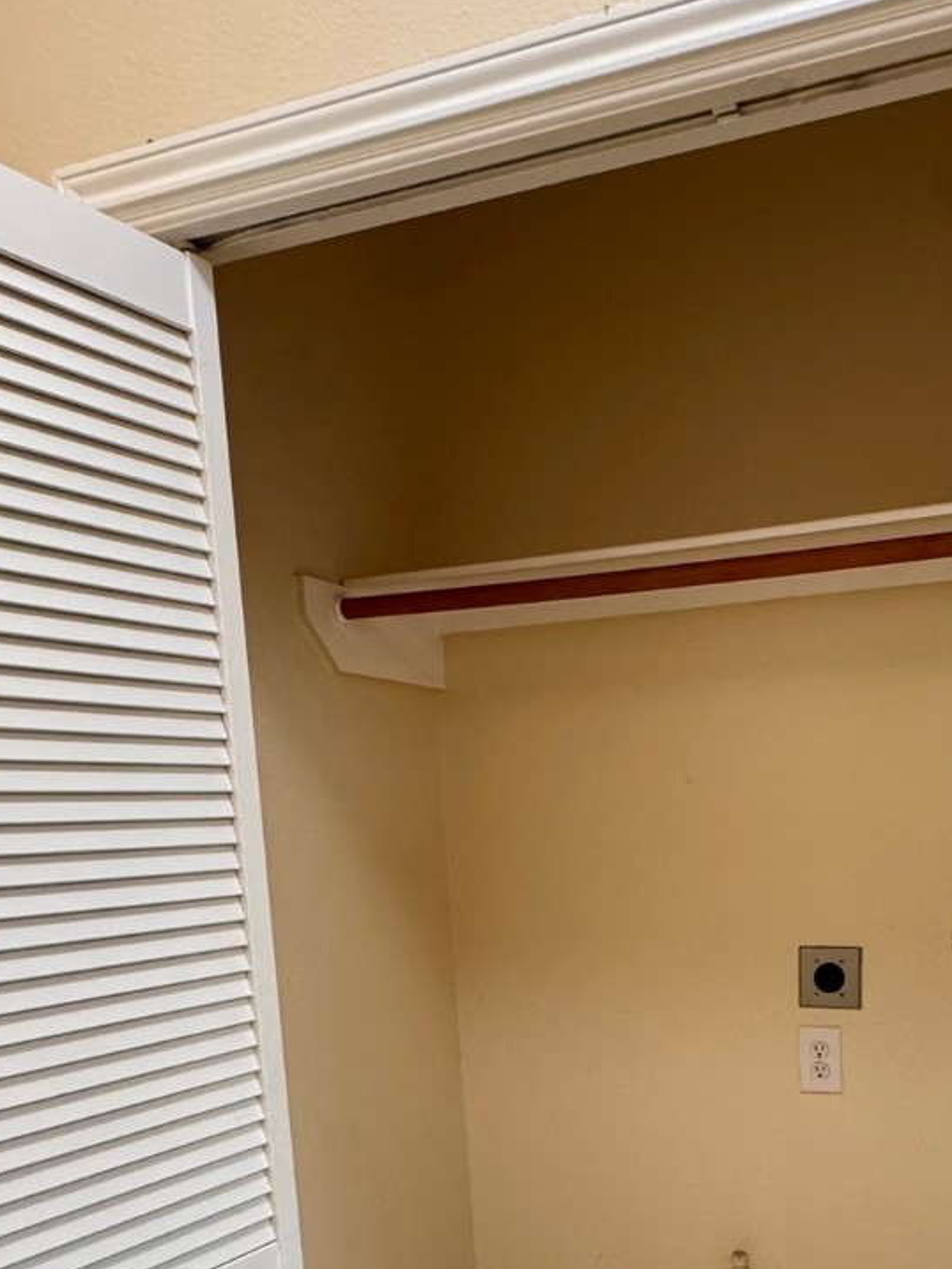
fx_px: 1100
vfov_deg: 57.4
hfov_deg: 45.2
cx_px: 715
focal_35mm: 30
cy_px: 926
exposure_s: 1/60
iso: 320
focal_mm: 2.22
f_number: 2.2
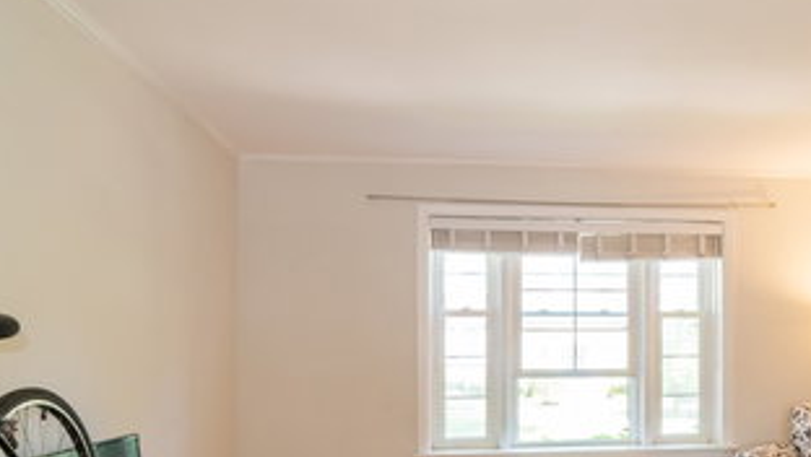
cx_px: 538
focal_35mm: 29
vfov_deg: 38.0
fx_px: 624
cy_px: 397
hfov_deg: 64.4
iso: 200
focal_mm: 12
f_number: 8
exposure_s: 1/3
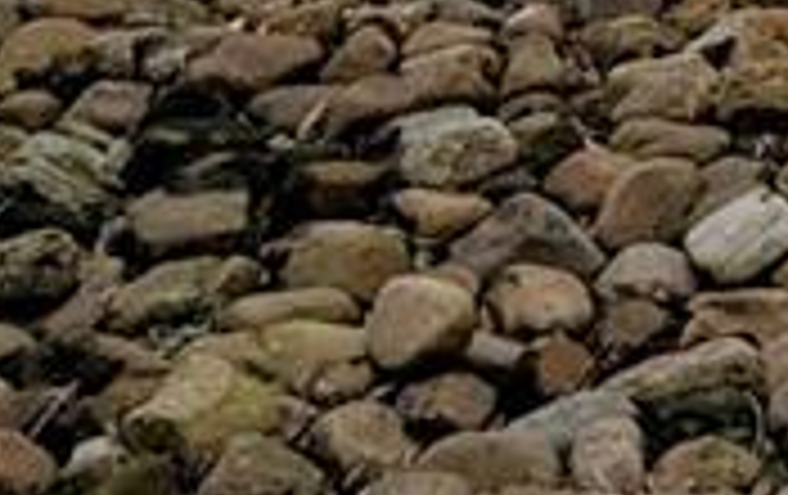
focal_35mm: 196
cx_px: 1202
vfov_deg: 5.5
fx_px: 4216
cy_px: -1764
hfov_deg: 10.3
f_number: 1.73
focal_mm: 4.38
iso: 61
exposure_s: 1/3344
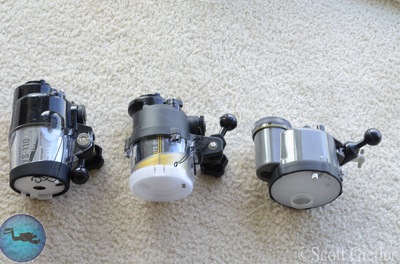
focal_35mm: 90
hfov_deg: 22.7
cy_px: 132
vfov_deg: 15.1
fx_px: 997
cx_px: 200
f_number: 8
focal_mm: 60
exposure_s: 1/50
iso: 500
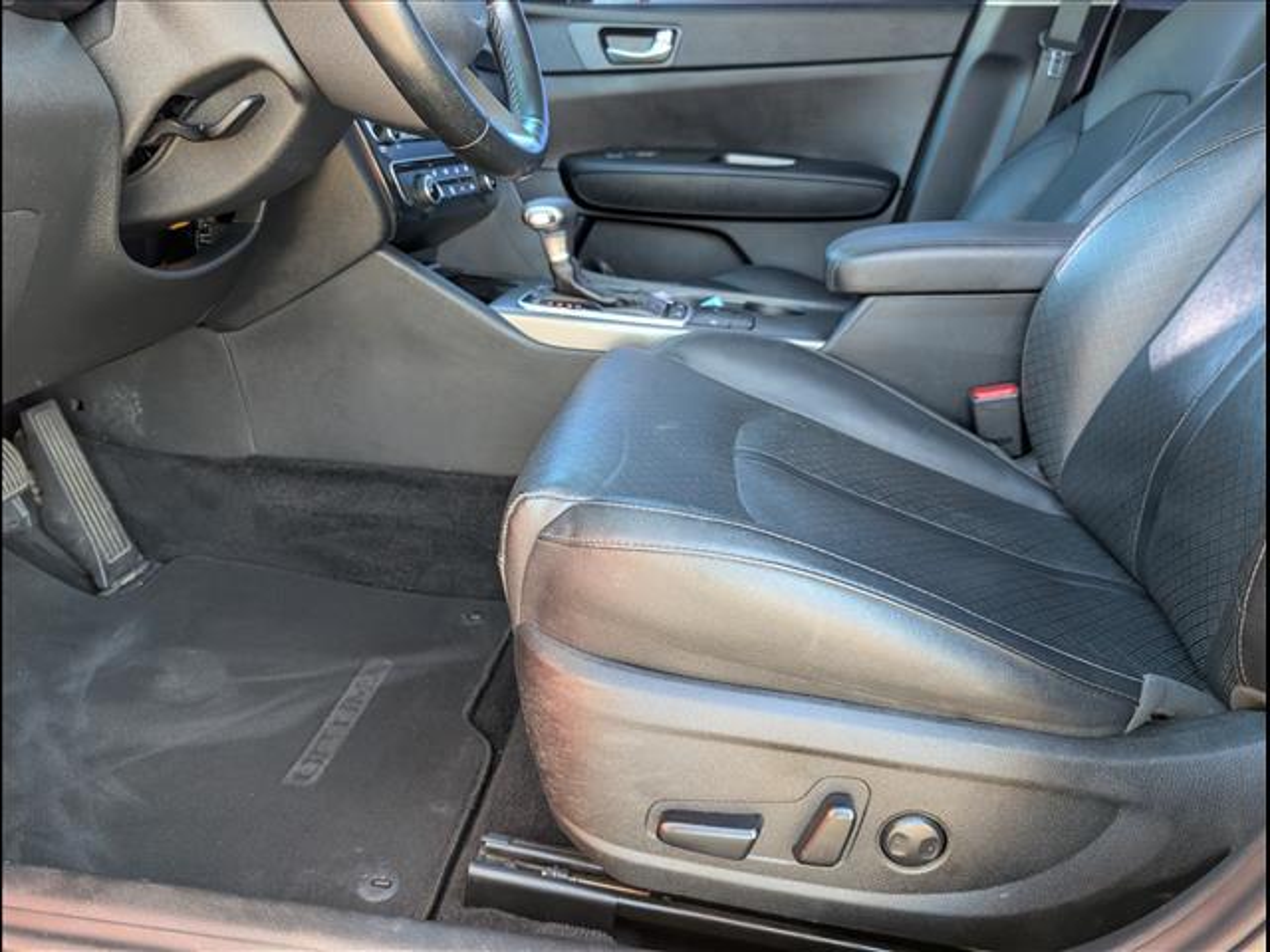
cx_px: 635
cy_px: 476
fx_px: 881
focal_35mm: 24
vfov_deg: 56.8
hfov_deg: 71.6
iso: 736
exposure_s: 1/323
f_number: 1.68
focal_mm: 6.9
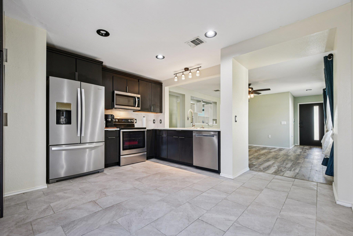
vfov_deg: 77.3
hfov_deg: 100.4
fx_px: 147
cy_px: 118
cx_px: 176
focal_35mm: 15
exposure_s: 1/13
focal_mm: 10
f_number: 8
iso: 400
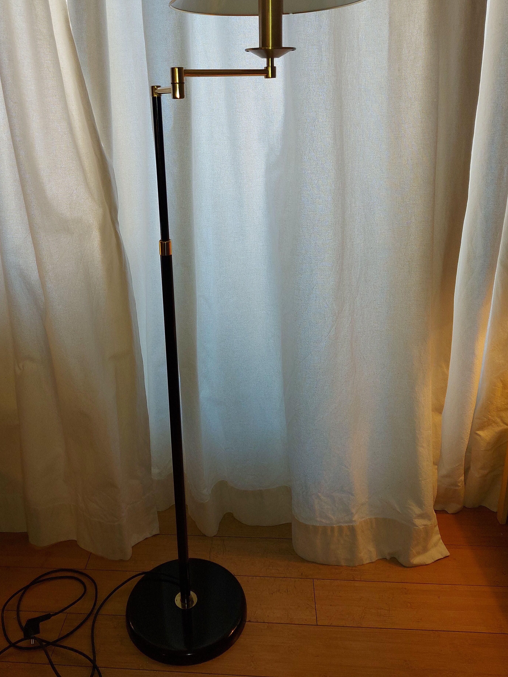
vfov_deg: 59.5
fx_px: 587
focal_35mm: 30
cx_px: 210
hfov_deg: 46.6
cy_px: 271
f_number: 1.8
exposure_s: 1/60
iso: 80
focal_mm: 5.23
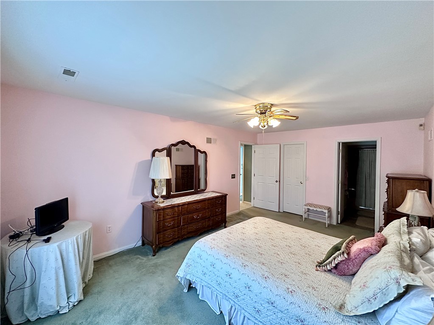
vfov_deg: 85.7
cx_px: 217
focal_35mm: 14
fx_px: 176
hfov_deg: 102.1
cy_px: 162
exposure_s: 1/60
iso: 400
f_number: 2.2
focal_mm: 2.22
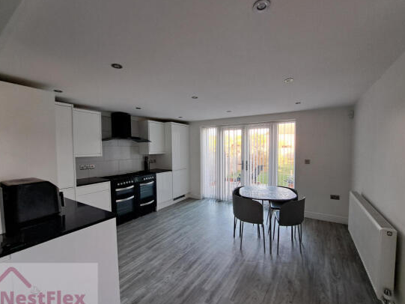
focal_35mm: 14
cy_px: 154
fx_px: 164
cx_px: 207
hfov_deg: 102.0
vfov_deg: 85.7
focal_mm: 1.74
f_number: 2.2
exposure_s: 1/50
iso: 80
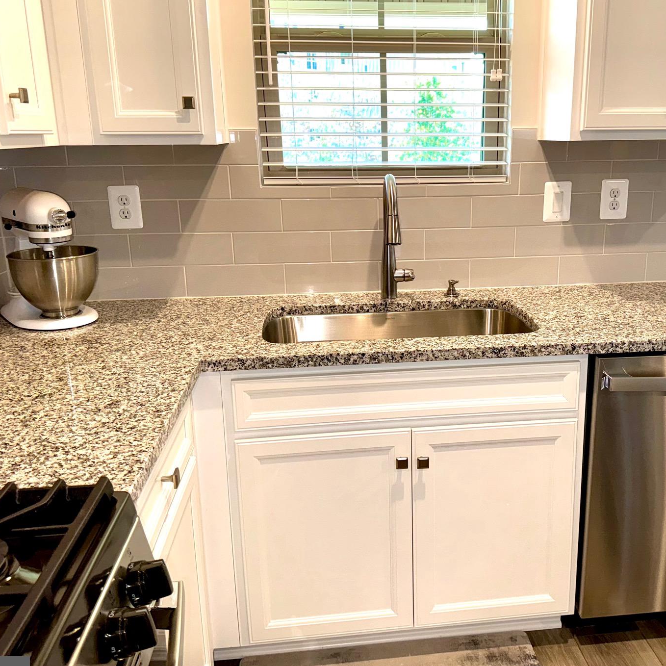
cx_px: 410
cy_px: 320
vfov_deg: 51.1
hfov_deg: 50.7
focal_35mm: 32
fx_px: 697
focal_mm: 6.76
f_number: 1.78
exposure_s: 1/120
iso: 125
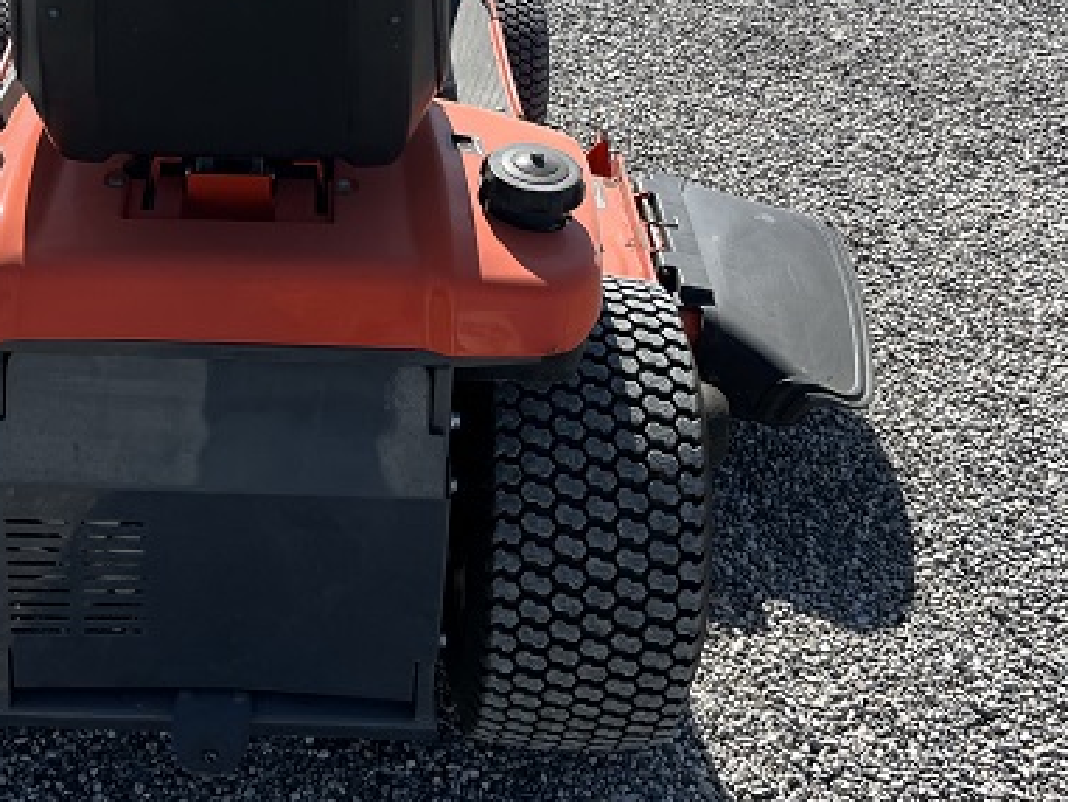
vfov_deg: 26.2
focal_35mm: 55
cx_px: 282
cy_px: 184
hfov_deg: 34.3
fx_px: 1697
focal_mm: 5.1
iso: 50
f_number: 1.6
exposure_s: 1/2179
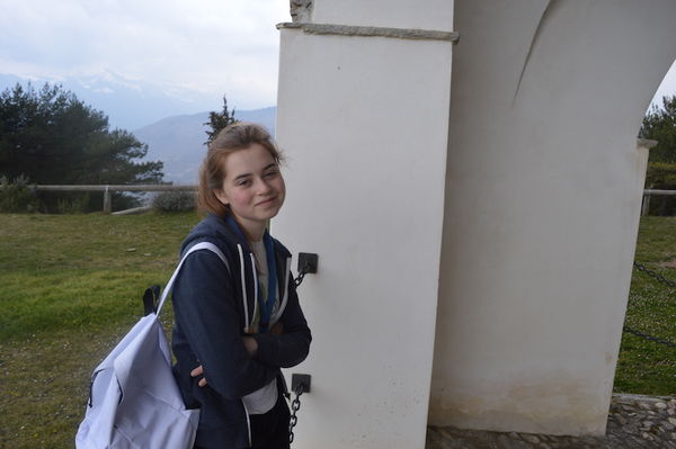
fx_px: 507
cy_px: 224
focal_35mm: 27
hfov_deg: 67.4
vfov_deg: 47.9
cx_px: 338
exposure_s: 1/200
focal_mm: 18
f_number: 7.1
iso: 100
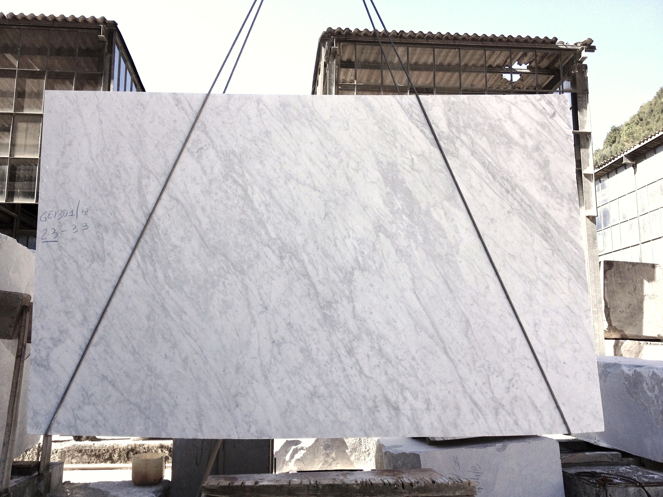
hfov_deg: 52.6
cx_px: 332
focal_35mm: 35
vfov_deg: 40.7
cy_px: 248
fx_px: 670
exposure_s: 1/746
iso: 50
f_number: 2.4
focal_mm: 4.28
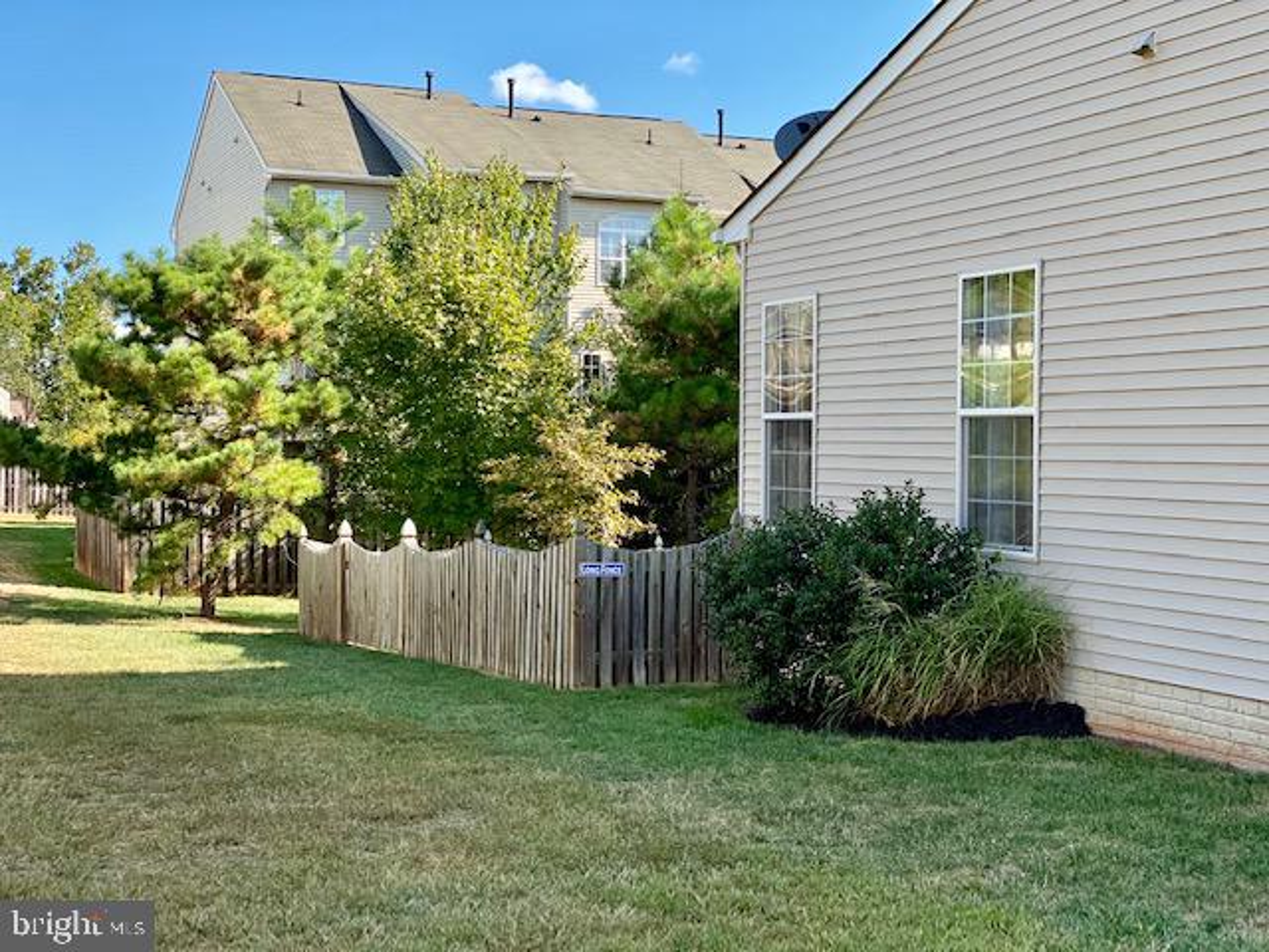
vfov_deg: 28.0
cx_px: 634
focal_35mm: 52
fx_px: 1906
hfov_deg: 36.8
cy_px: 476
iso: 20
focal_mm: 6
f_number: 2
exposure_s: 1/786
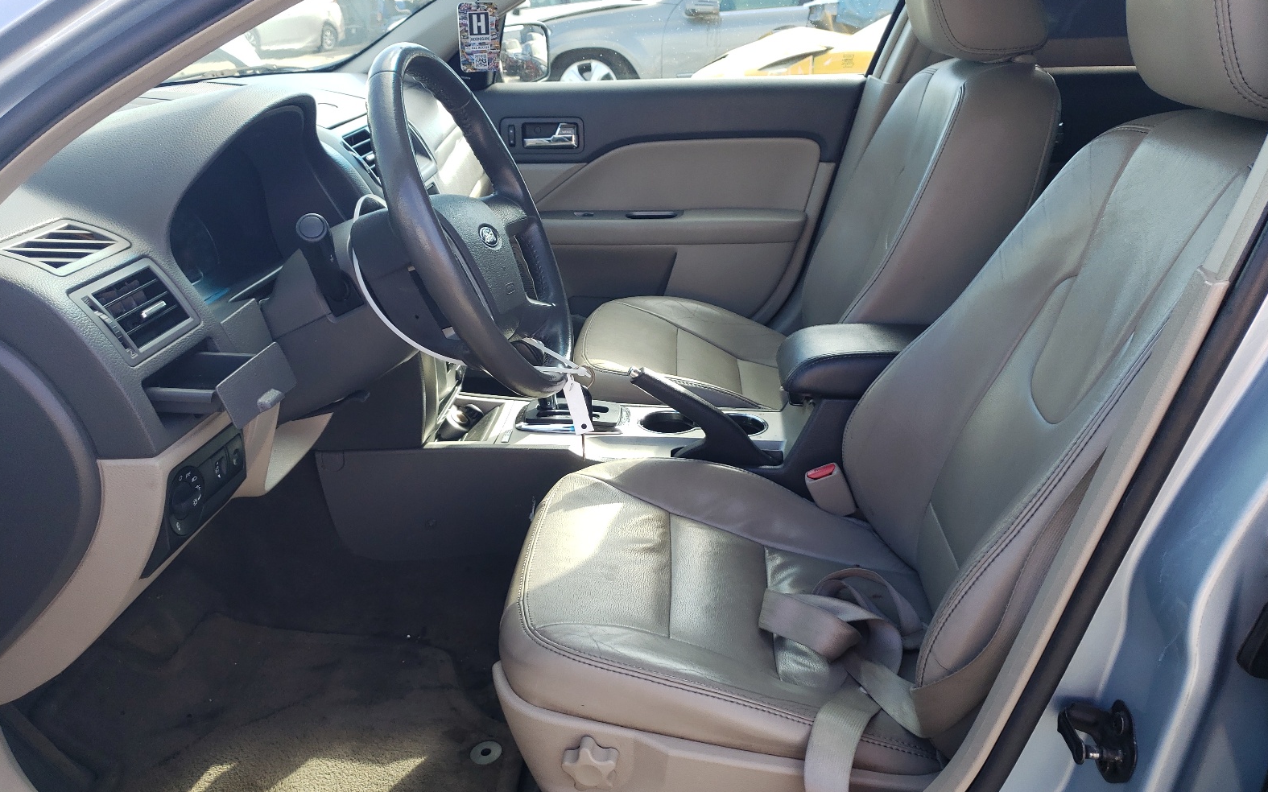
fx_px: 967
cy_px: 435
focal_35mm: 28
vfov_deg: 44.5
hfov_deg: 66.5
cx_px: 627
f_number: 1.5
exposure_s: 1/323
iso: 50
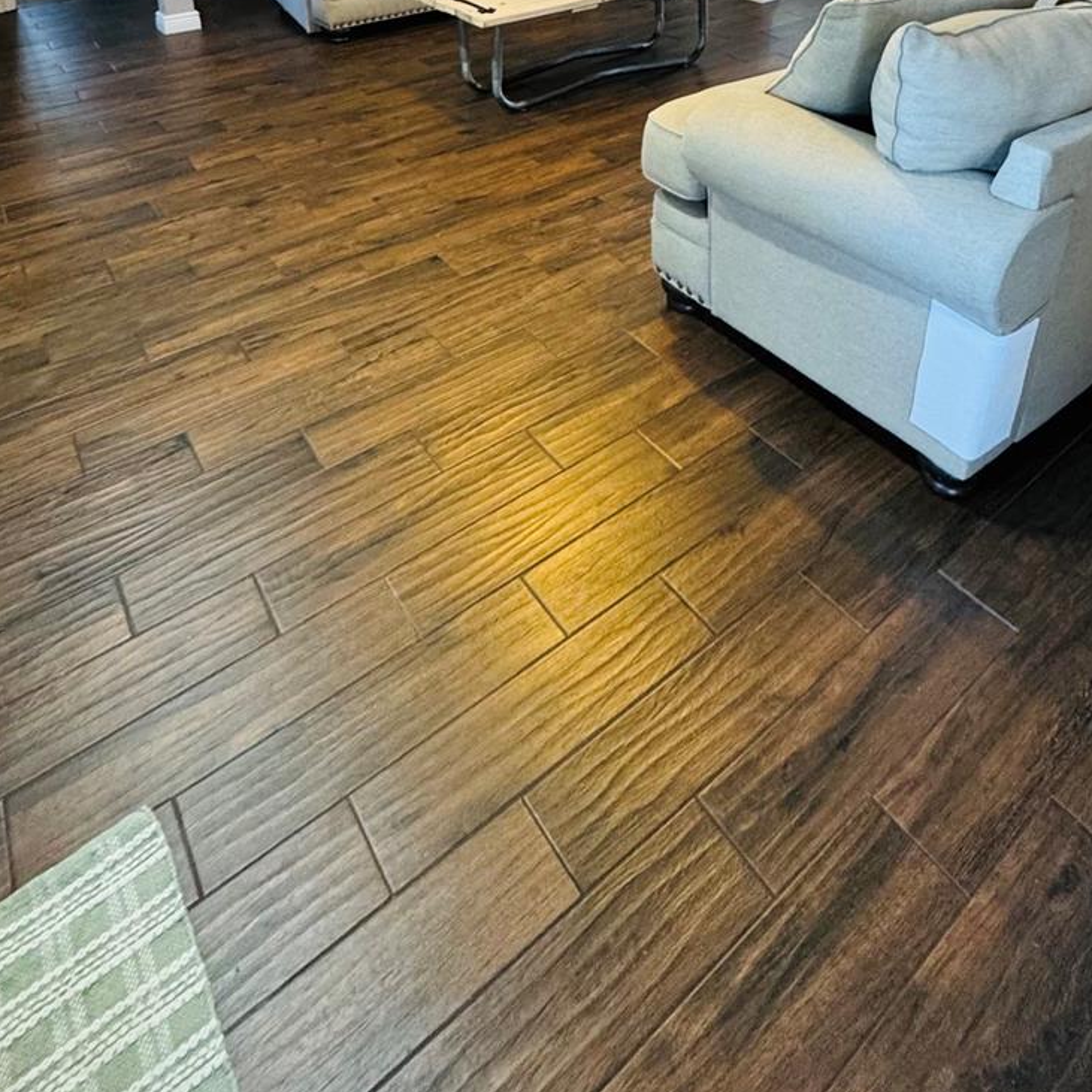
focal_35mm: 26
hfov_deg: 60.9
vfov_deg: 48.8
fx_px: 928
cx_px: 569
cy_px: -22
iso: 500
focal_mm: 2.22
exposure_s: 1/60
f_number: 2.2
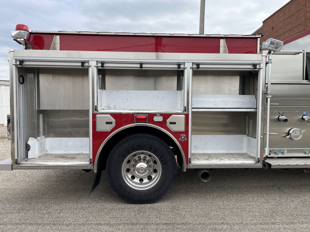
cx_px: 155
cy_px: 116
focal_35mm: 26
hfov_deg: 67.3
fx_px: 233
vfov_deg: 53.1
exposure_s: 1/2247
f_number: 1.6
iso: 32
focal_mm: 5.1
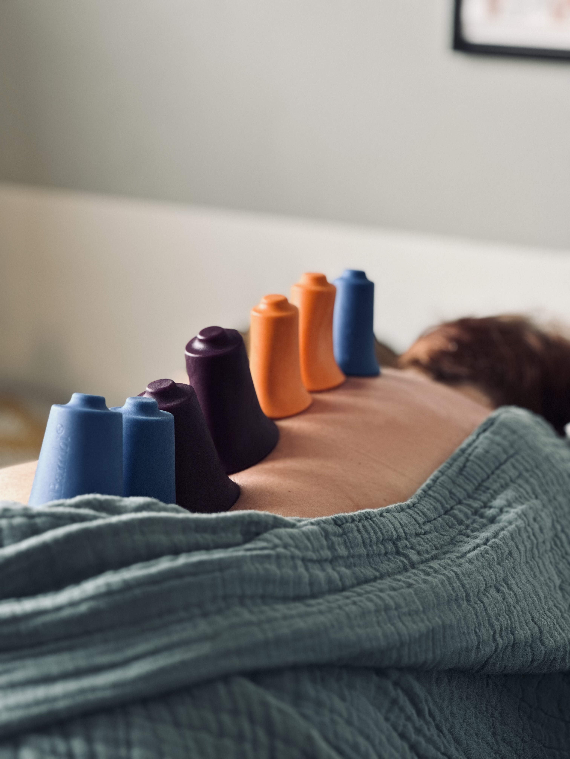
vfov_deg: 25.3
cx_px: 285
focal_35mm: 77
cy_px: 380
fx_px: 1691
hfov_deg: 19.1
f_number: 2.8
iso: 250
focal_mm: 9
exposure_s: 1/40
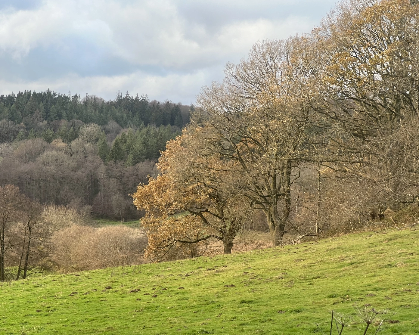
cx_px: 211
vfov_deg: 18.9
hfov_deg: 23.6
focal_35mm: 81
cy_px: 169
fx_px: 1004
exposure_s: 1/99
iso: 50
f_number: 2.8
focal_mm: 9
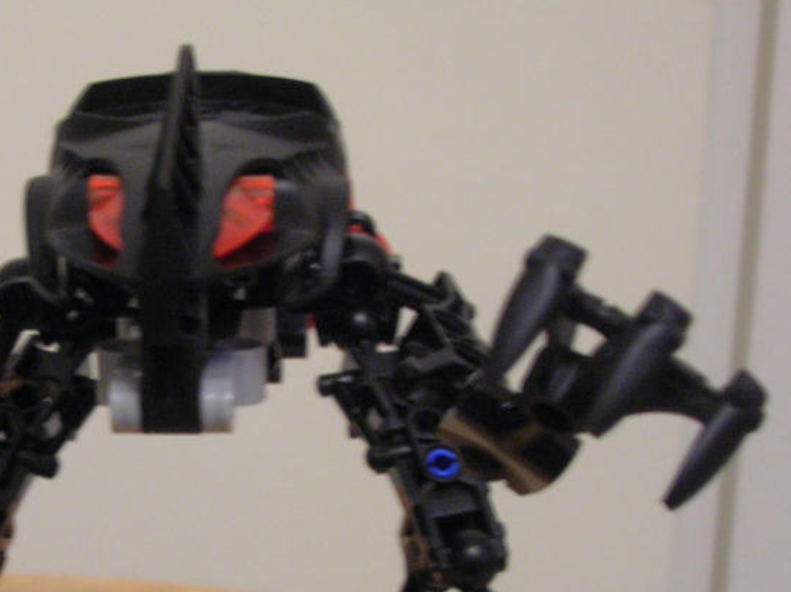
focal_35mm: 104
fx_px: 2375
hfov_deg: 18.7
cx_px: 138
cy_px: 499
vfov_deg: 14.1
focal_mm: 8.4
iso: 112
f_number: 3.3
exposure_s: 1/4
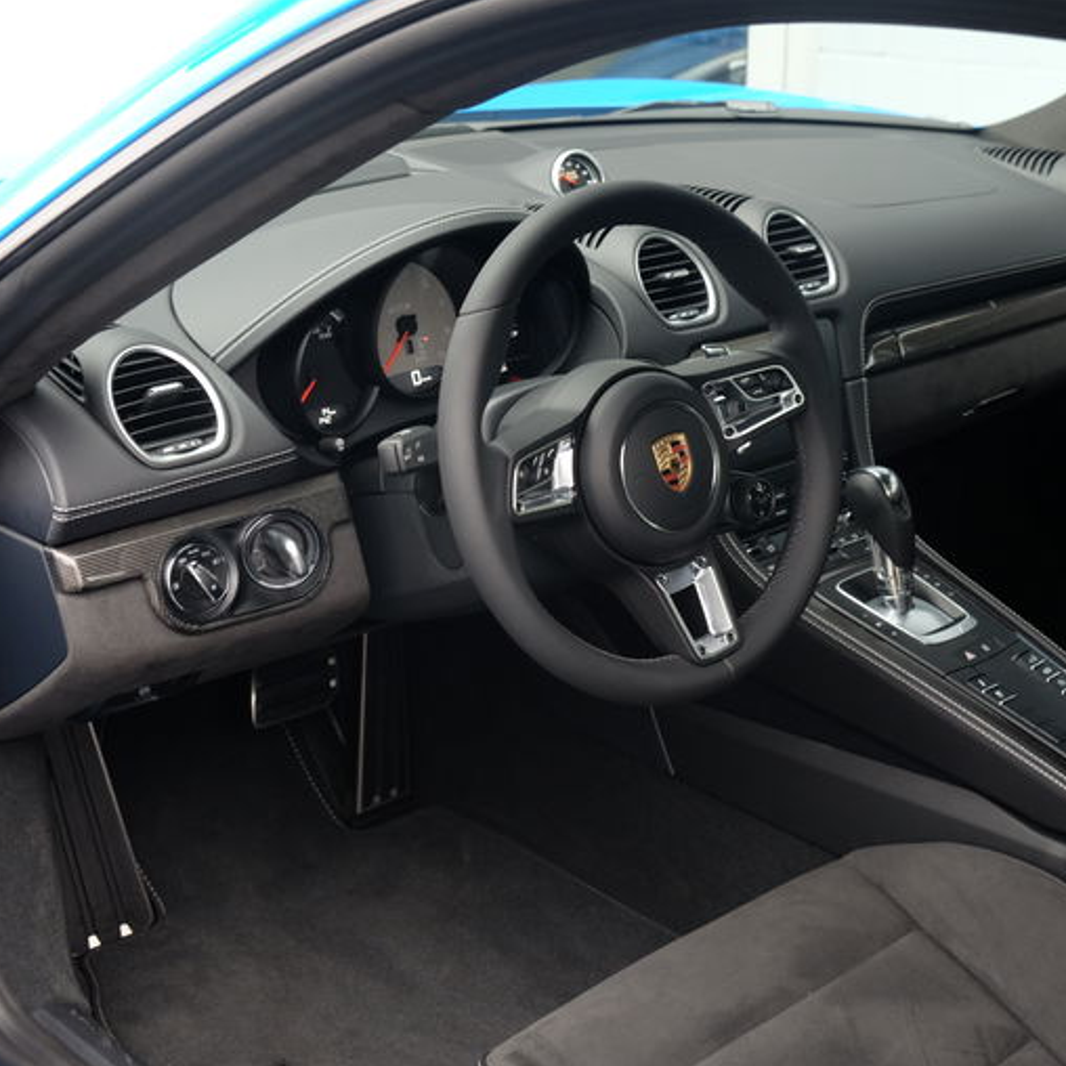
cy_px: 533
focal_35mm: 54
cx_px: 739
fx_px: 1881
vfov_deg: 31.6
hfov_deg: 31.3
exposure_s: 1/20
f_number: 4.5
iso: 800
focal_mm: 27.7
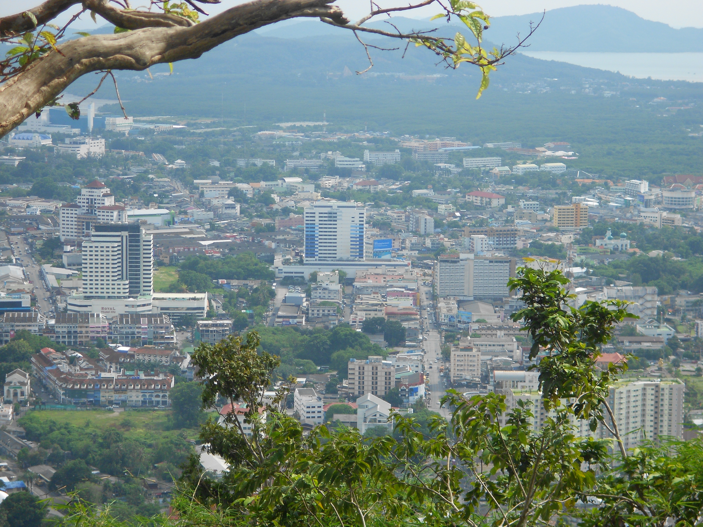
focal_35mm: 99
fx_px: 2011
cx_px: 352
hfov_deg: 19.8
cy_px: 264
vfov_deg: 14.9
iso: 80
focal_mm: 17.6
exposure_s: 1/320
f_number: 5.5
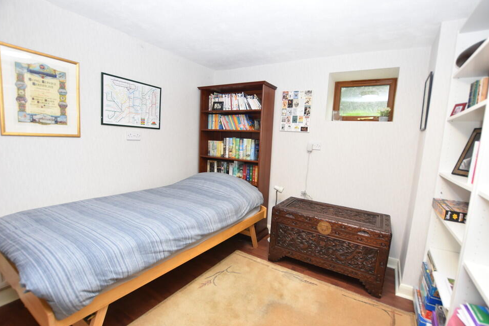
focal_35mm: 16
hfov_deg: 96.7
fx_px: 217
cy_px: 164
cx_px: 246
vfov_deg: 73.7
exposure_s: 1/60
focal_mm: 10
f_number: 4
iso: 560
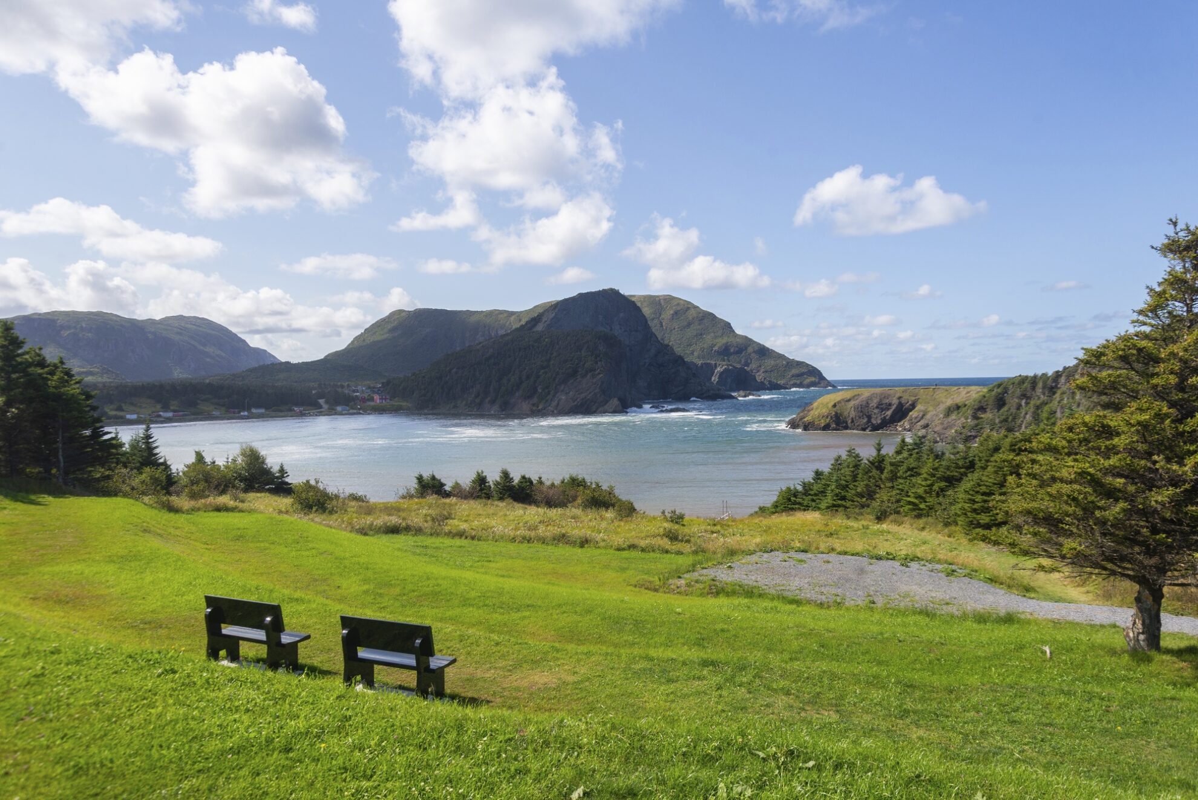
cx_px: 599
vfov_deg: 53.2
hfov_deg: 73.7
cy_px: 400
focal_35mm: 24
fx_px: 799
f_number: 7.1
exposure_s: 1/800
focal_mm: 24
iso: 200
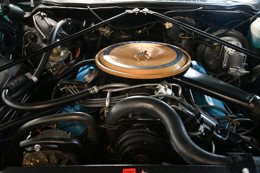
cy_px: 86
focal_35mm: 36
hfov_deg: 53.2
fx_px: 260
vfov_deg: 36.8
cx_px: 130
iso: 7200
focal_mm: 24
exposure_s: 1/60
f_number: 3.8
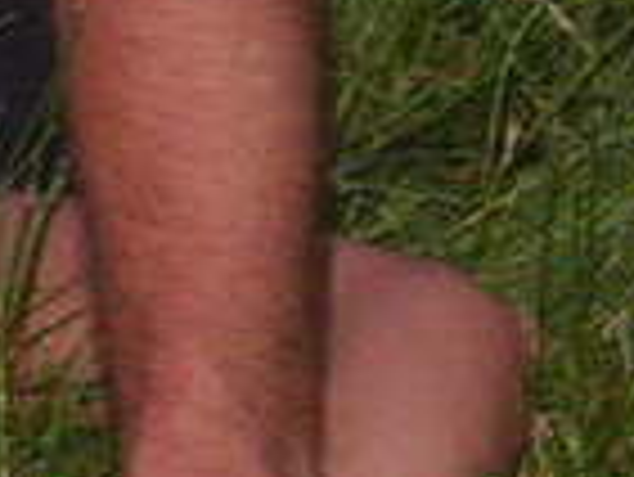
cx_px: -1030
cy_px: -482
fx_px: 7901
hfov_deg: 4.5
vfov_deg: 3.4
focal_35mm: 431
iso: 160
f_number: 4.4
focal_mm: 12.6
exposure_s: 1/90
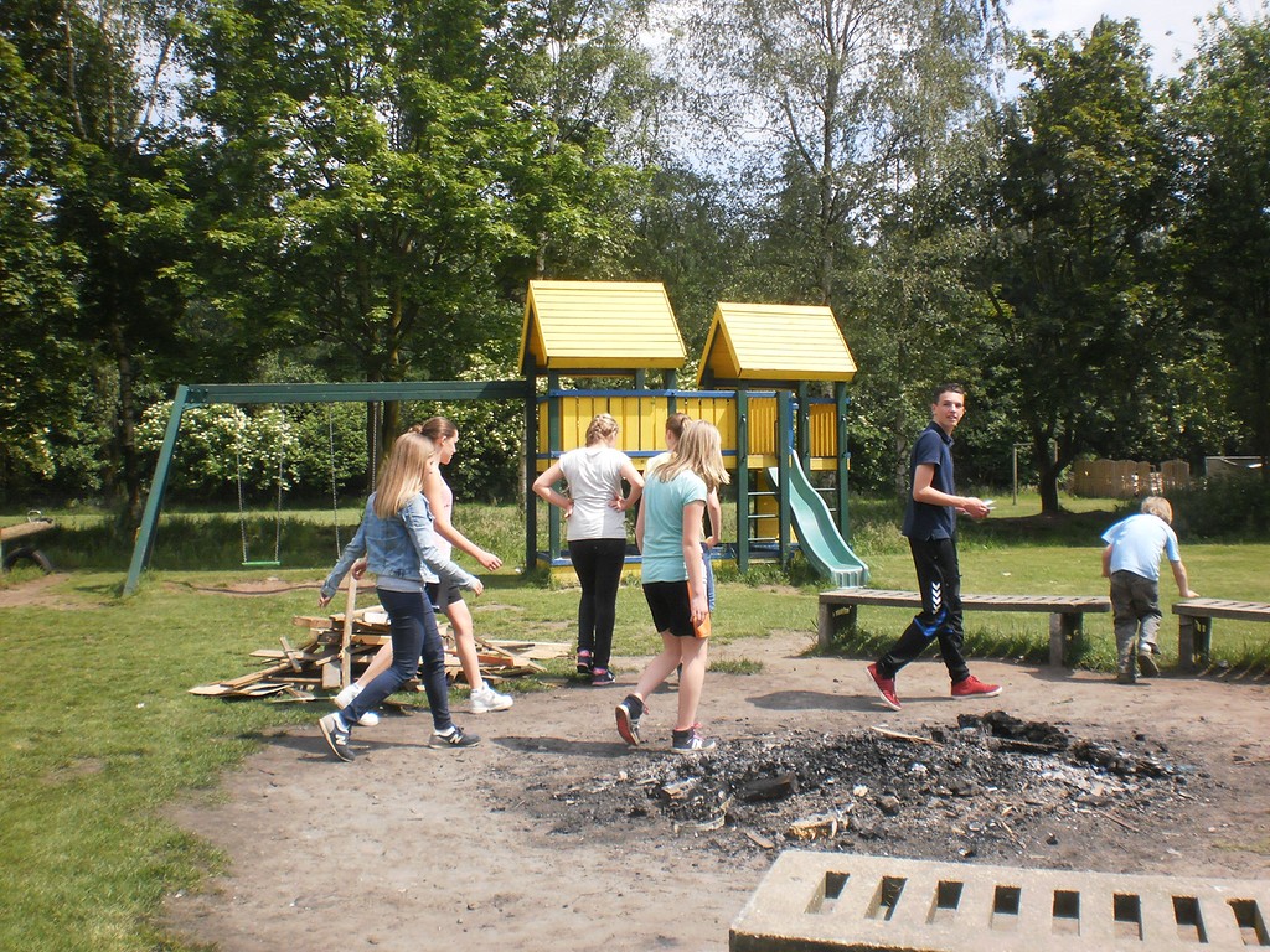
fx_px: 1321
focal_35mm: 36
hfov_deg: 51.4
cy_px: 476
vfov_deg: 39.7
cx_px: 635
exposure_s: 1/1000
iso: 200
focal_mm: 6.3
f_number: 4.6
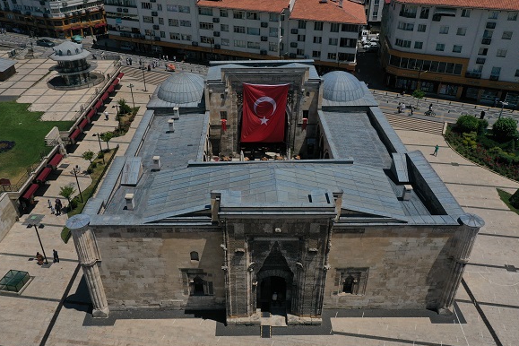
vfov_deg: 45.0
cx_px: 255
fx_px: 418
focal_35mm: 29
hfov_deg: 63.7
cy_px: 175
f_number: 8
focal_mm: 10.26
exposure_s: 1/2000
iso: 200
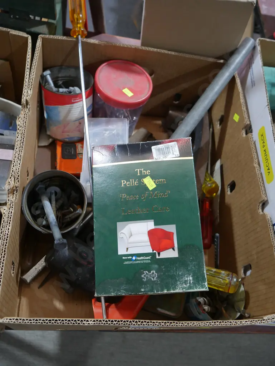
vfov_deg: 59.9
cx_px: 138
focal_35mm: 30
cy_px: 183
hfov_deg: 46.8
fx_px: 318
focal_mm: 15
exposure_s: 1/60
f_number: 3.6
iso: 640
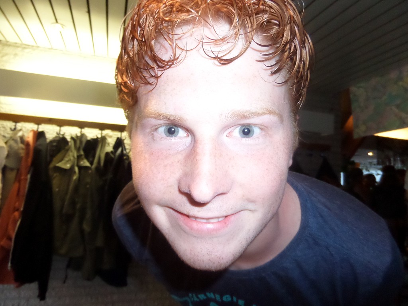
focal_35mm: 24
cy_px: 153
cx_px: 204
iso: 400
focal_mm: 4
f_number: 3.2
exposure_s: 1/20
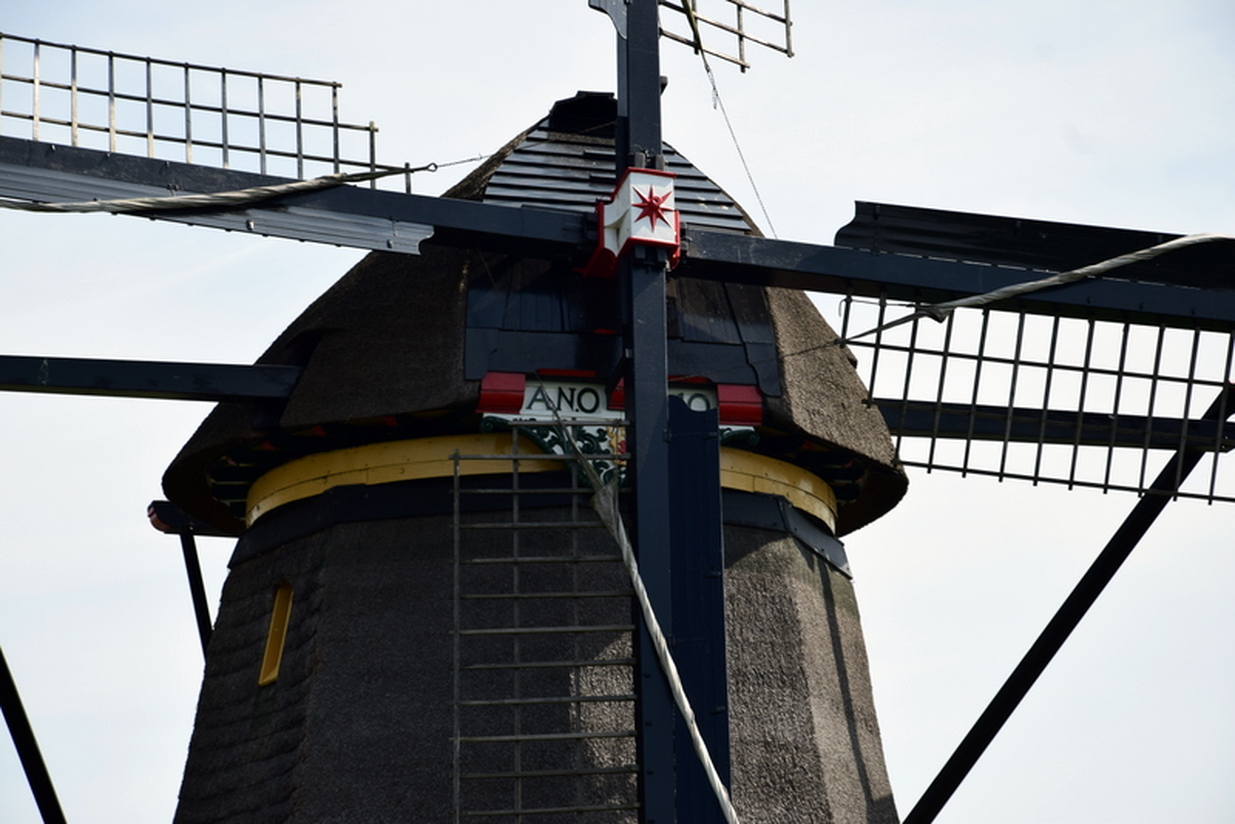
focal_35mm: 158
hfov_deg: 13.0
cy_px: 412
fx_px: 5405
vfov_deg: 8.7
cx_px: 618
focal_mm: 105
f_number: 9
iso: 125
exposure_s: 1/125
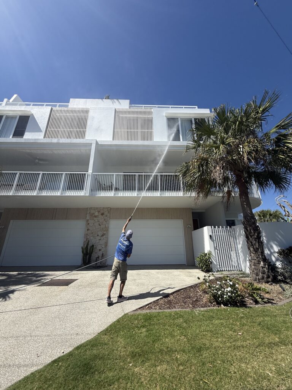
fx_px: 157
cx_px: 146
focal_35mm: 14
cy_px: 195
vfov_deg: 102.1
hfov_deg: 85.7
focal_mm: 2.22
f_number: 2.2
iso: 50
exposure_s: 1/2320
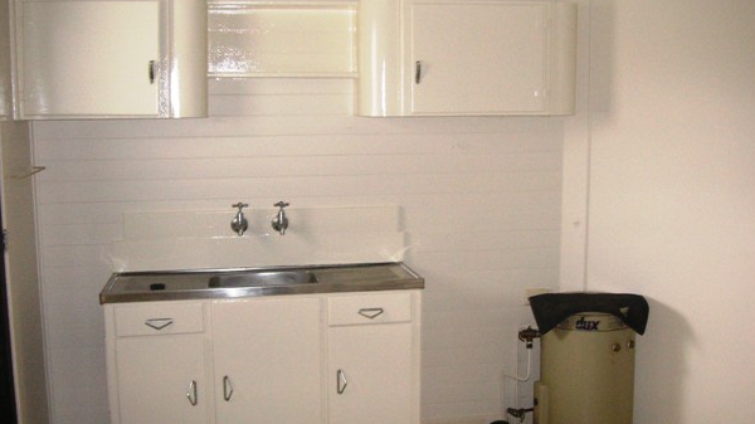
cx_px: 378
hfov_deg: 47.4
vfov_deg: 27.6
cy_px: 244
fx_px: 861
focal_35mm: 43
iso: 160
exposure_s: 1/45
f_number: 2.8
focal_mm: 6.1
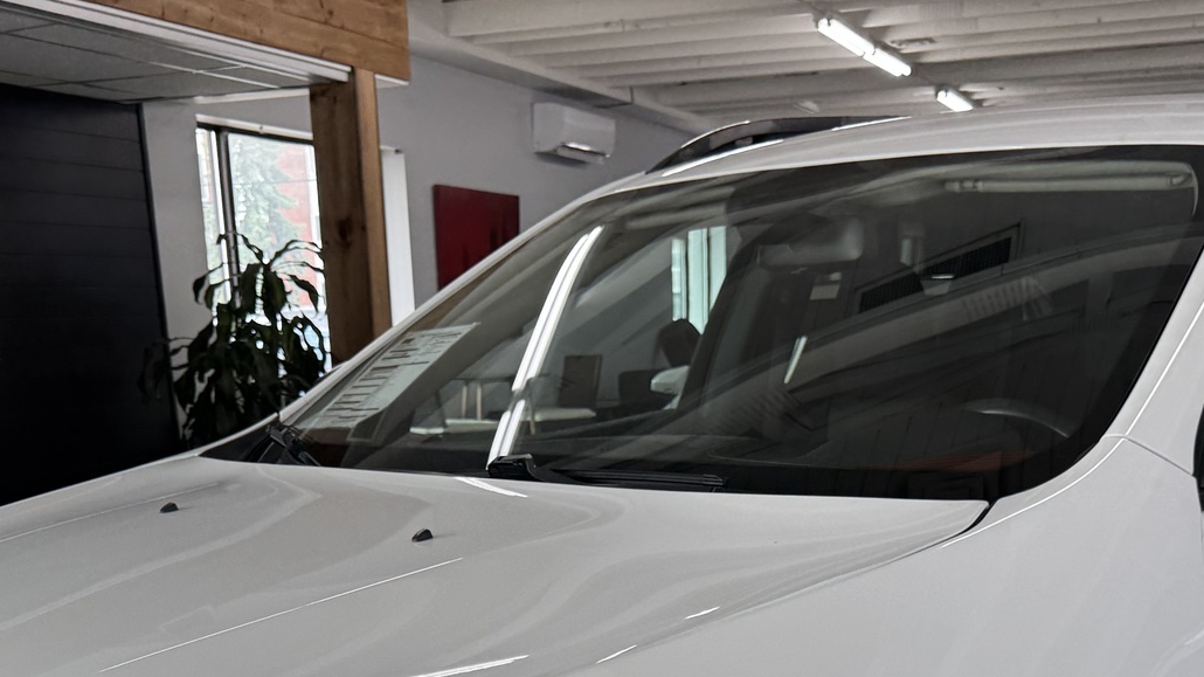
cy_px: 892
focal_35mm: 52
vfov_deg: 20.9
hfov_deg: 39.9
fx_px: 1660
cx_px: 611
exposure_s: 1/136
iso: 50
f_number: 1.78
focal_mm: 6.76
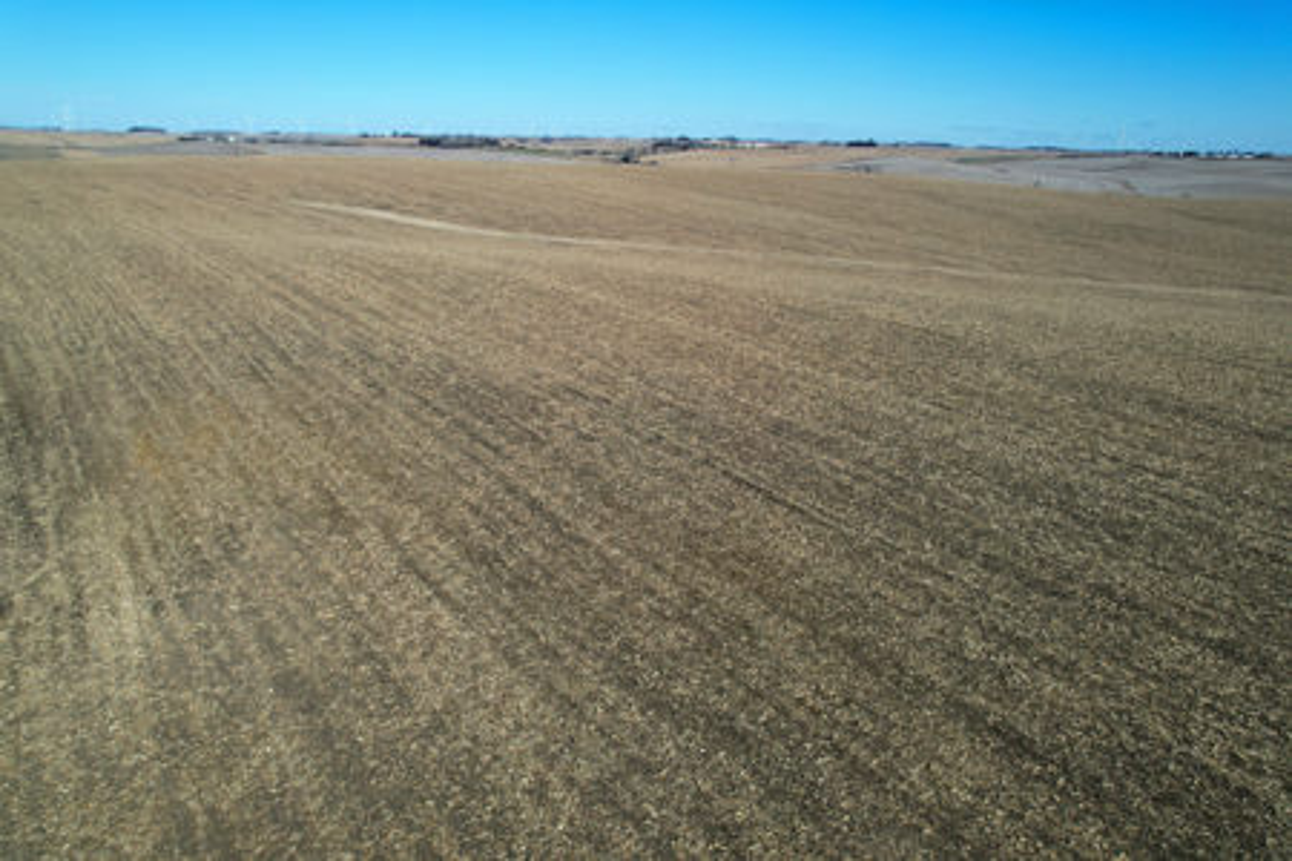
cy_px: 430
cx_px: 646
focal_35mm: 22
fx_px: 789
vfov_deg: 57.2
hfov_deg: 78.6
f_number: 2.8
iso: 100
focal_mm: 8.38
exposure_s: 1/2000
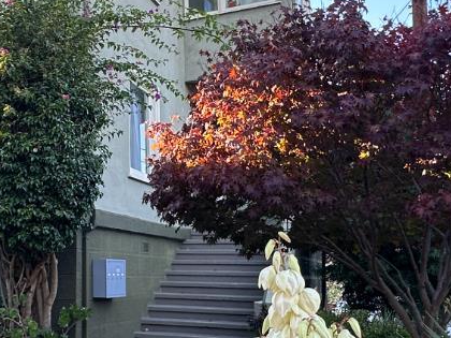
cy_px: 170
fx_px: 651
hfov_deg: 36.2
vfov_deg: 29.1
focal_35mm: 50
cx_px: 59
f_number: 2.2
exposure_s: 1/99
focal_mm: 2.22
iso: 40
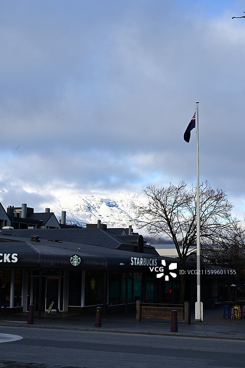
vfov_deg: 38.2
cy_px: 184
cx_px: 122
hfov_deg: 25.9
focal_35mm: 52
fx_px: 532
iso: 360
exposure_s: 1/60
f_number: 22
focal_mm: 52
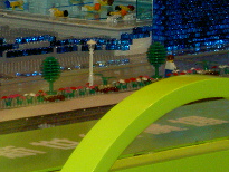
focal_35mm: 365
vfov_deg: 4.1
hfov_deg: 5.4
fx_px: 2416
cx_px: 46
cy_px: -23
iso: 200
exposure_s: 1/100
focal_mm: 24
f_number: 4.9
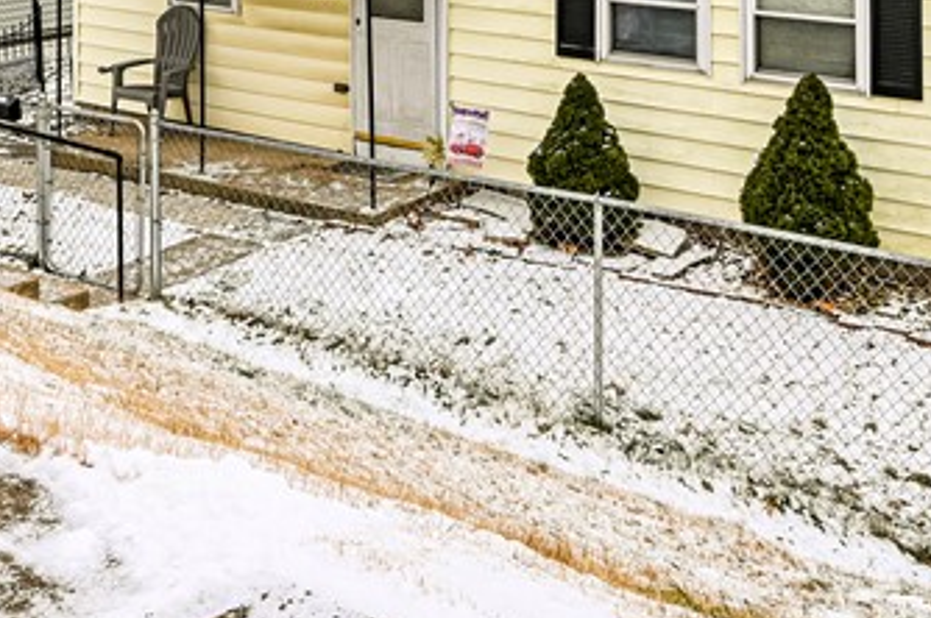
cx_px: 431
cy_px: -232
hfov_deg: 37.1
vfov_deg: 22.0
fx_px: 1385
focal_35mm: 54
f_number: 8
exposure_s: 1/125
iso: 100
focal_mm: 16.5
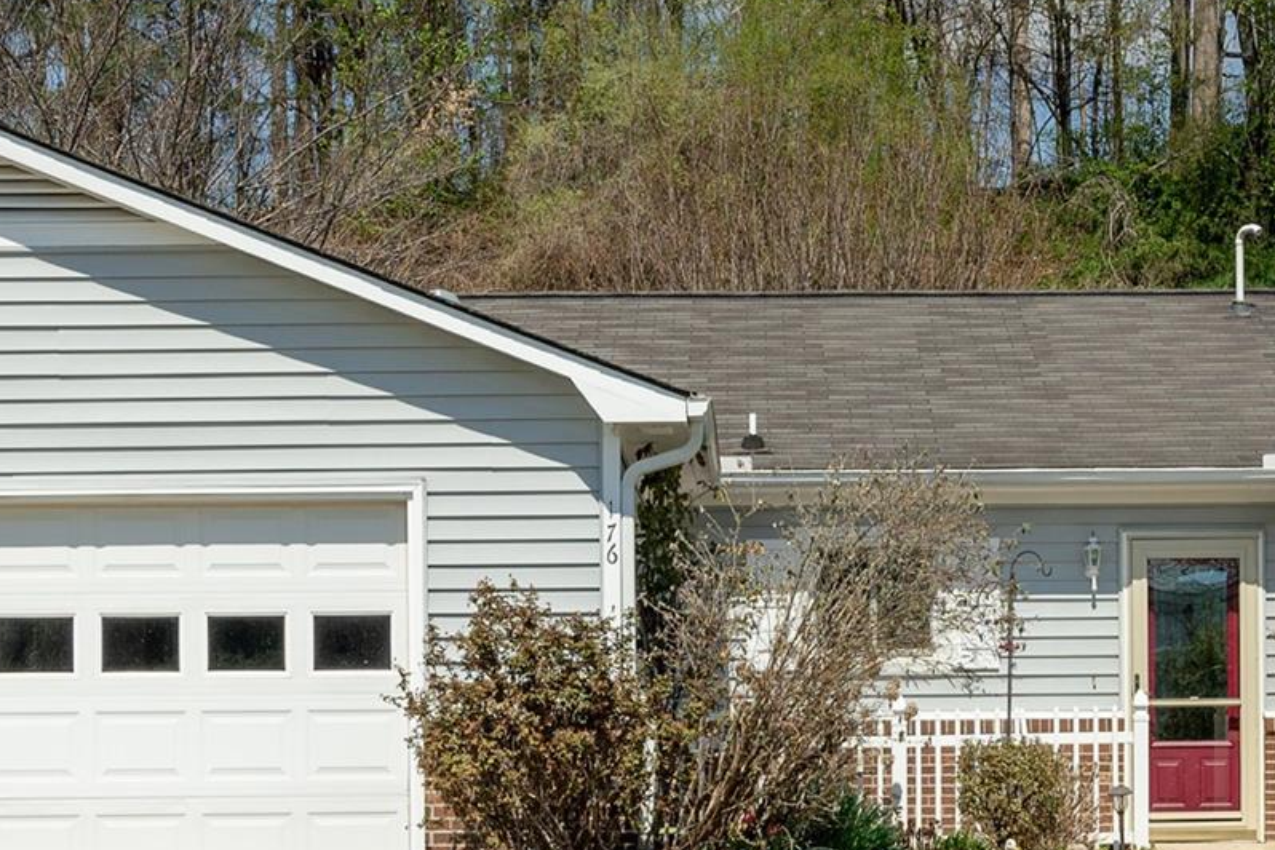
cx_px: 767
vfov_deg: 17.7
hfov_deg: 26.3
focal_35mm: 77
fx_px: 2727
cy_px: 352
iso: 320
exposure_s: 1/1600
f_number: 7.1
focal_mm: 30
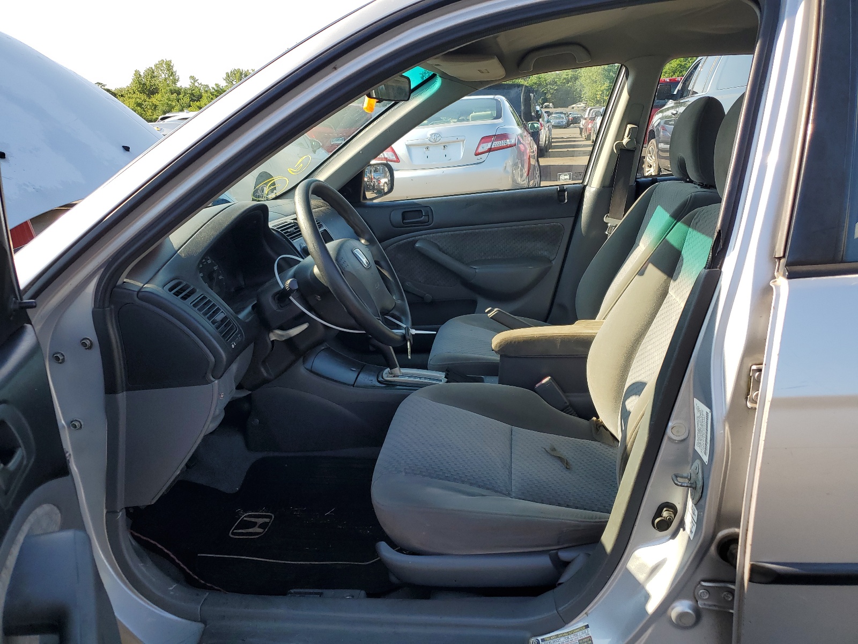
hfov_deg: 67.3
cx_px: 429
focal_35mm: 26
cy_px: 322
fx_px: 644
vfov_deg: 53.1
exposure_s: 1/909
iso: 50
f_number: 1.5
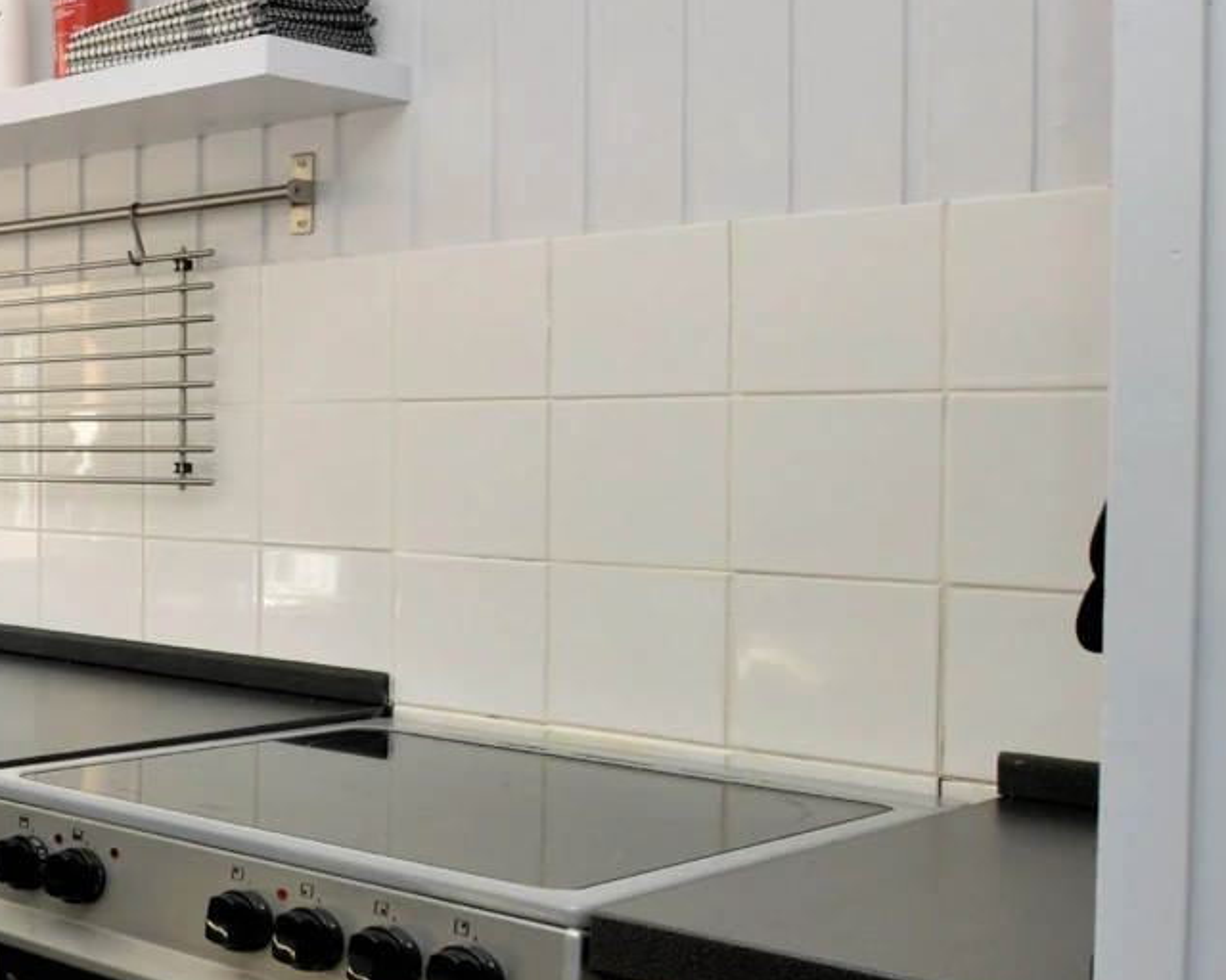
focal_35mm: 46
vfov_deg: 32.5
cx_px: -563
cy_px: 477
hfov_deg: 28.2
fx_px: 1684
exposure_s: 1/125
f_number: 5.6
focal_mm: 11
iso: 280
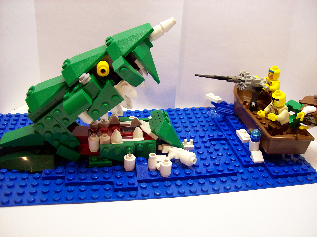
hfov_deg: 51.4
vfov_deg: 39.6
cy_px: 118
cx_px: 158
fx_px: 330
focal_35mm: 36
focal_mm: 6
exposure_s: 1/32
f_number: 2.7
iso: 120
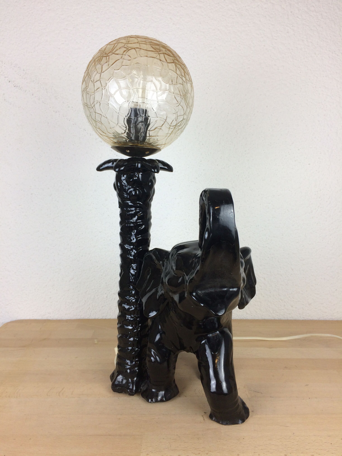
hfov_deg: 48.2
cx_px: 171
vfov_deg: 61.7
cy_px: 228
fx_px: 382
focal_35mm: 29
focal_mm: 4.15
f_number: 2.2
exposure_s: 1/100
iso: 64
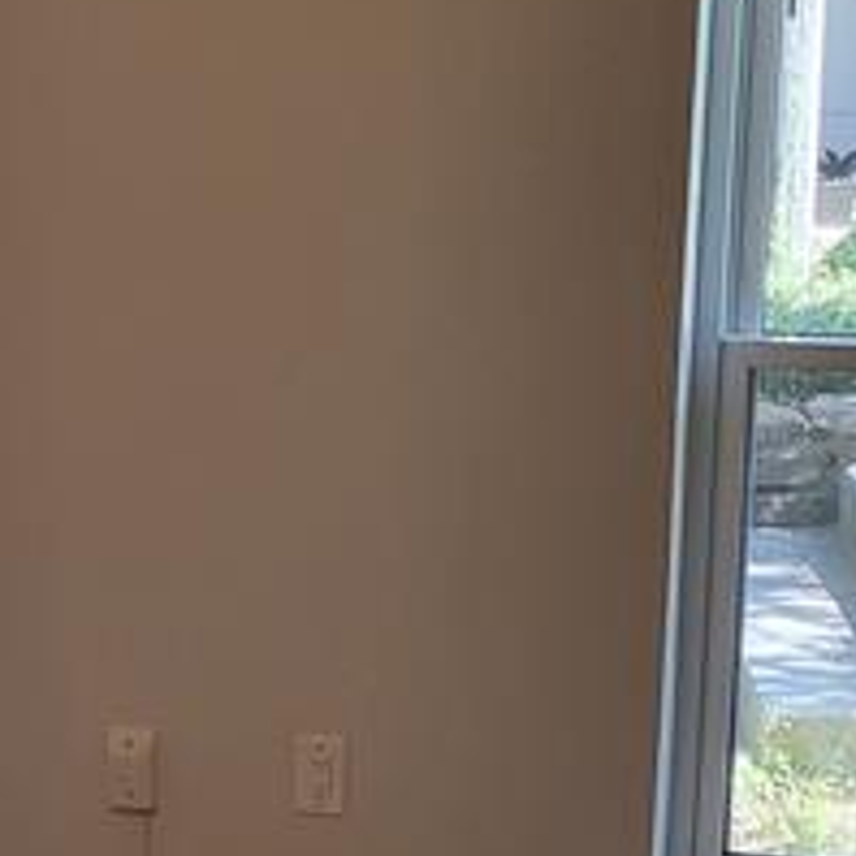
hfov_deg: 18.8
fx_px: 2490
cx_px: -73
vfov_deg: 19.2
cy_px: 765
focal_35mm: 89
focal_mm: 4.25
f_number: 1.8
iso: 320
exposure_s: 1/120
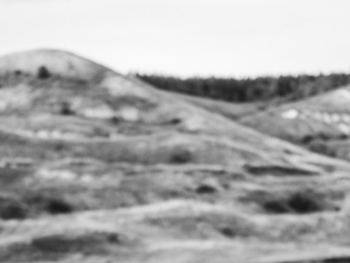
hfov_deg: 14.5
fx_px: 1375
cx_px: 163
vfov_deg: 10.5
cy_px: 395
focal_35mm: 136
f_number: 1.4
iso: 100
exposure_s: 1/500
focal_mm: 35
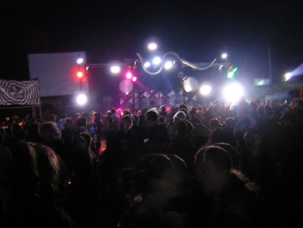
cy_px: 114
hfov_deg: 51.3
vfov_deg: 39.7
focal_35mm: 36
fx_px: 315
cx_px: 152
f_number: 2.6
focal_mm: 4.7
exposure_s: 1/1.9
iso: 400
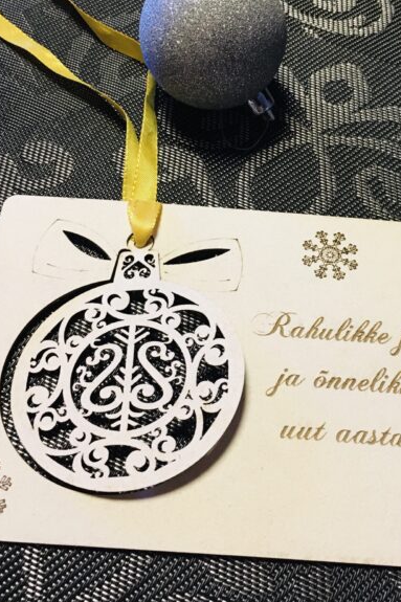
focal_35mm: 42
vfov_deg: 46.1
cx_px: 253
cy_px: 232
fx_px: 702
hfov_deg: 31.7
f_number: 2.2
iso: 200
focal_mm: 4.15
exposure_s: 1/17
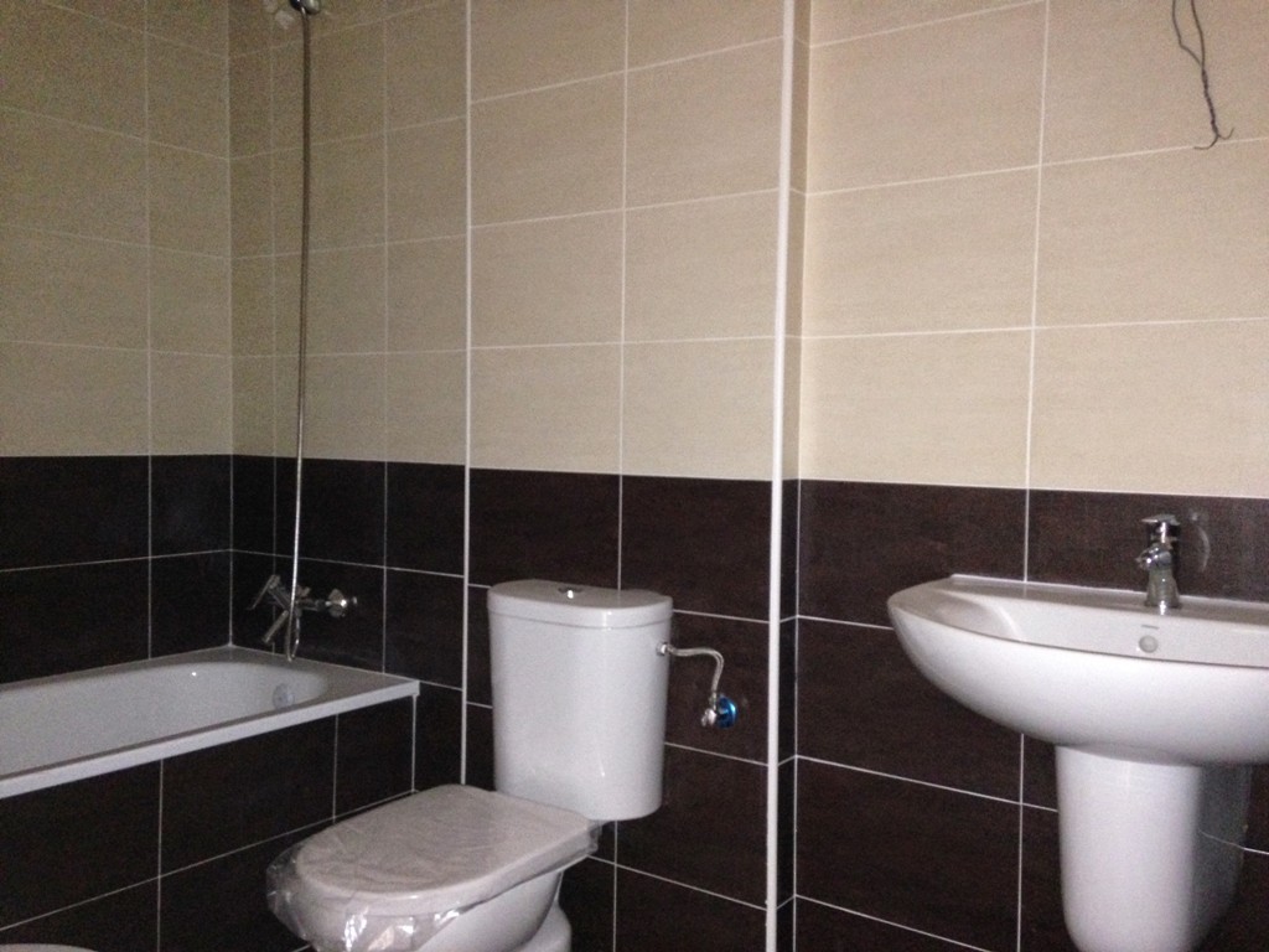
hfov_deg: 55.4
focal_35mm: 33
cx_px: 634
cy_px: 476
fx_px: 1210
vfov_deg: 42.9
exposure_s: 1/16
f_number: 2.4
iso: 400
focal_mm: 4.12
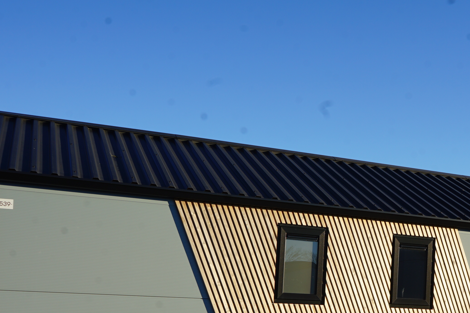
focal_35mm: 53
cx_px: 361
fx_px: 692
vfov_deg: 24.9
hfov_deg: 36.5
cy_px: 267
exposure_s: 1/125
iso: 100
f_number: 11
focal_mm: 28
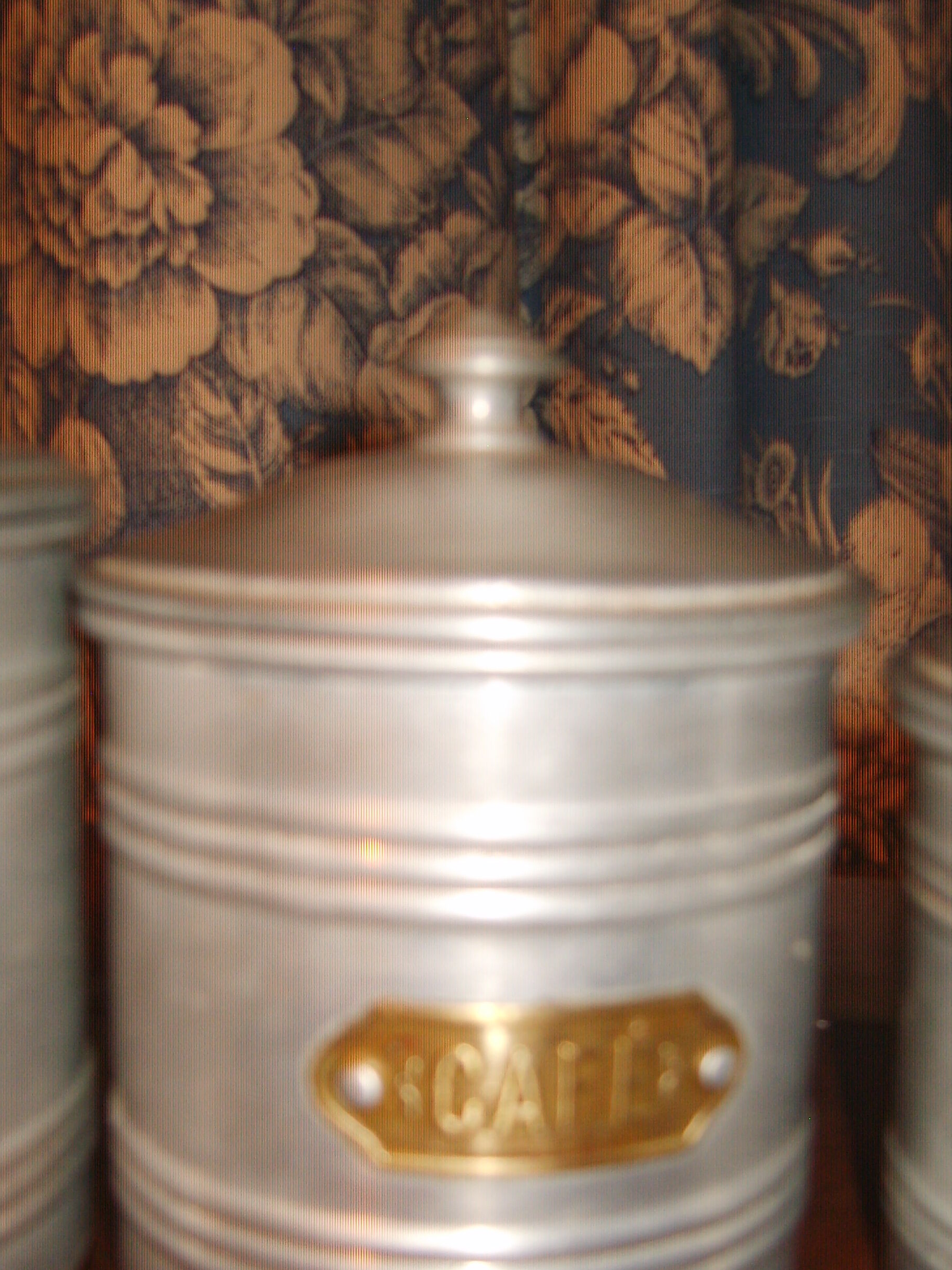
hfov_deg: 30.8
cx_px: 391
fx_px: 1724
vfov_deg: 40.3
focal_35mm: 47
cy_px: 733
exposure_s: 1/30
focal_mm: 7.4
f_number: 2.8
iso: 100
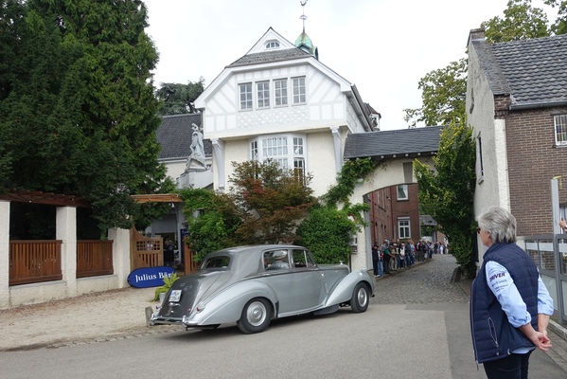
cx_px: 284
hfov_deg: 73.7
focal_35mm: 24
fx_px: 378
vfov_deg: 53.2
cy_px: 190
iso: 125
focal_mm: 8.8
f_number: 5.6
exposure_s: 1/250
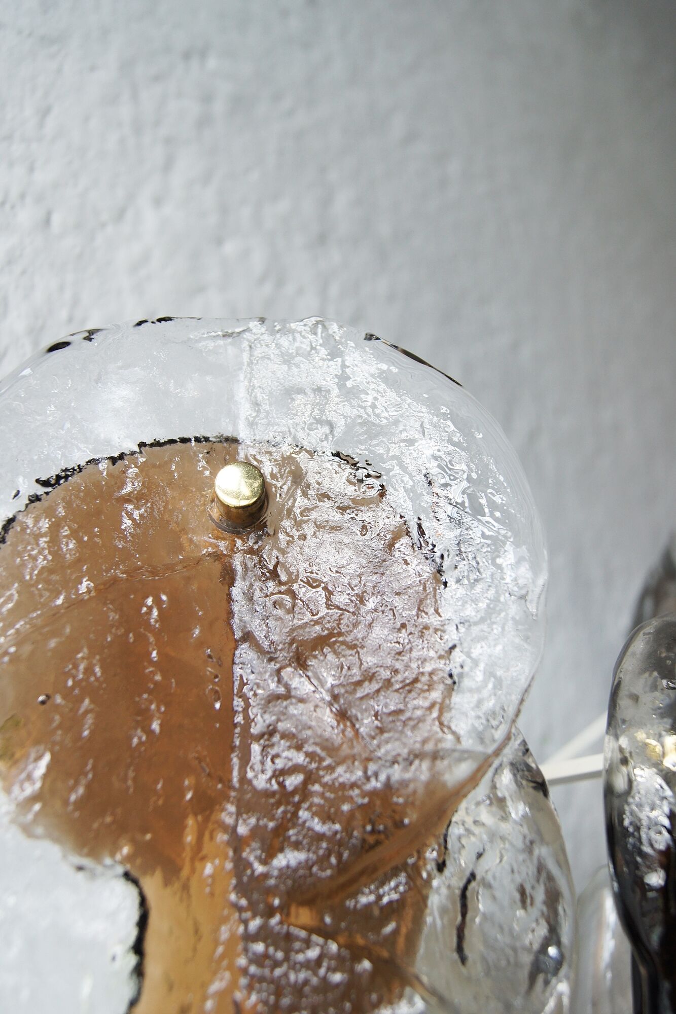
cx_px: 338
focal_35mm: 39
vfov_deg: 49.6
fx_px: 1099
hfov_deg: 34.2
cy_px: 507
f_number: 5.6
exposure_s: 1/100
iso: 400
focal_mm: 26
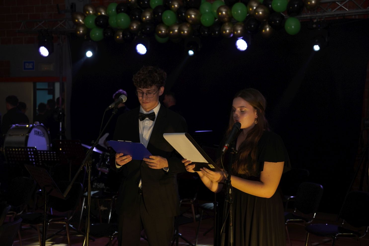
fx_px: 769
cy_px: 123
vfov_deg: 18.2
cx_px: 184
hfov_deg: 27.0
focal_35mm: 75
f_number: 4
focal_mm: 50
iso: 400
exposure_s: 1/200
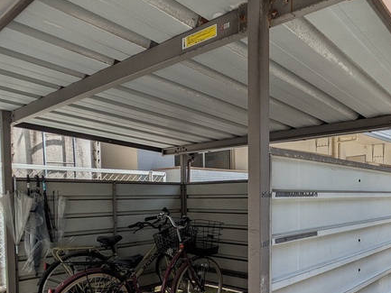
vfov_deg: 44.5
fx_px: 350
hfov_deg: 56.9
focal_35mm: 31
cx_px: 266
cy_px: 206
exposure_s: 1/1203
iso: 46
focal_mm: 1.83
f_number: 2.2
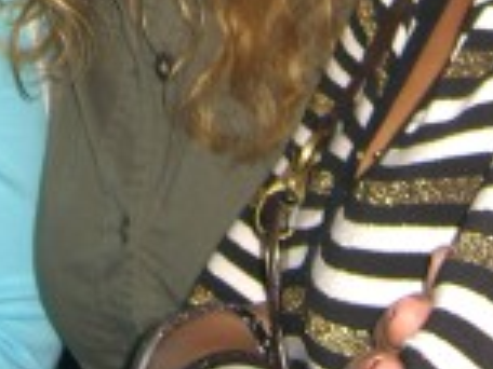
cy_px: -298
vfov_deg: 9.4
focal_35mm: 150
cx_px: 156
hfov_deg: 13.1
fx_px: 2136
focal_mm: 7.9
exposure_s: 1/60
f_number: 2.8
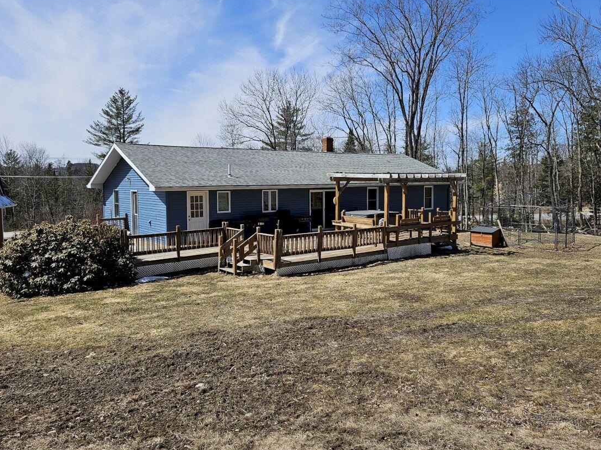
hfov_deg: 63.1
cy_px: 196
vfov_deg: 49.6
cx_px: 346
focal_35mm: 28
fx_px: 486
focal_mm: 5.4
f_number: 1.8
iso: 25
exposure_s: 1/2302
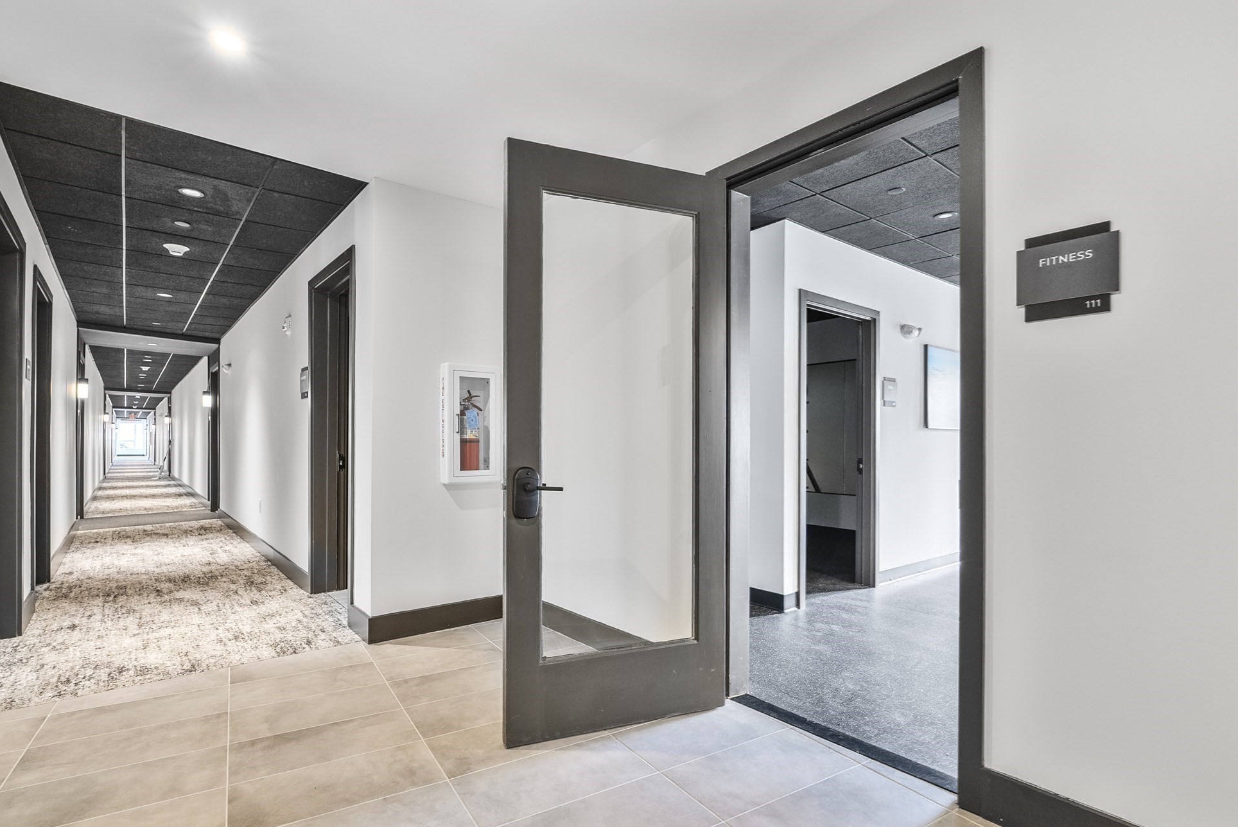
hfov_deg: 93.2
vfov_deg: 70.5
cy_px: 421
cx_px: 588
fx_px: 585
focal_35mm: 17
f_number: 9
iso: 500
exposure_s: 1/3
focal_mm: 16
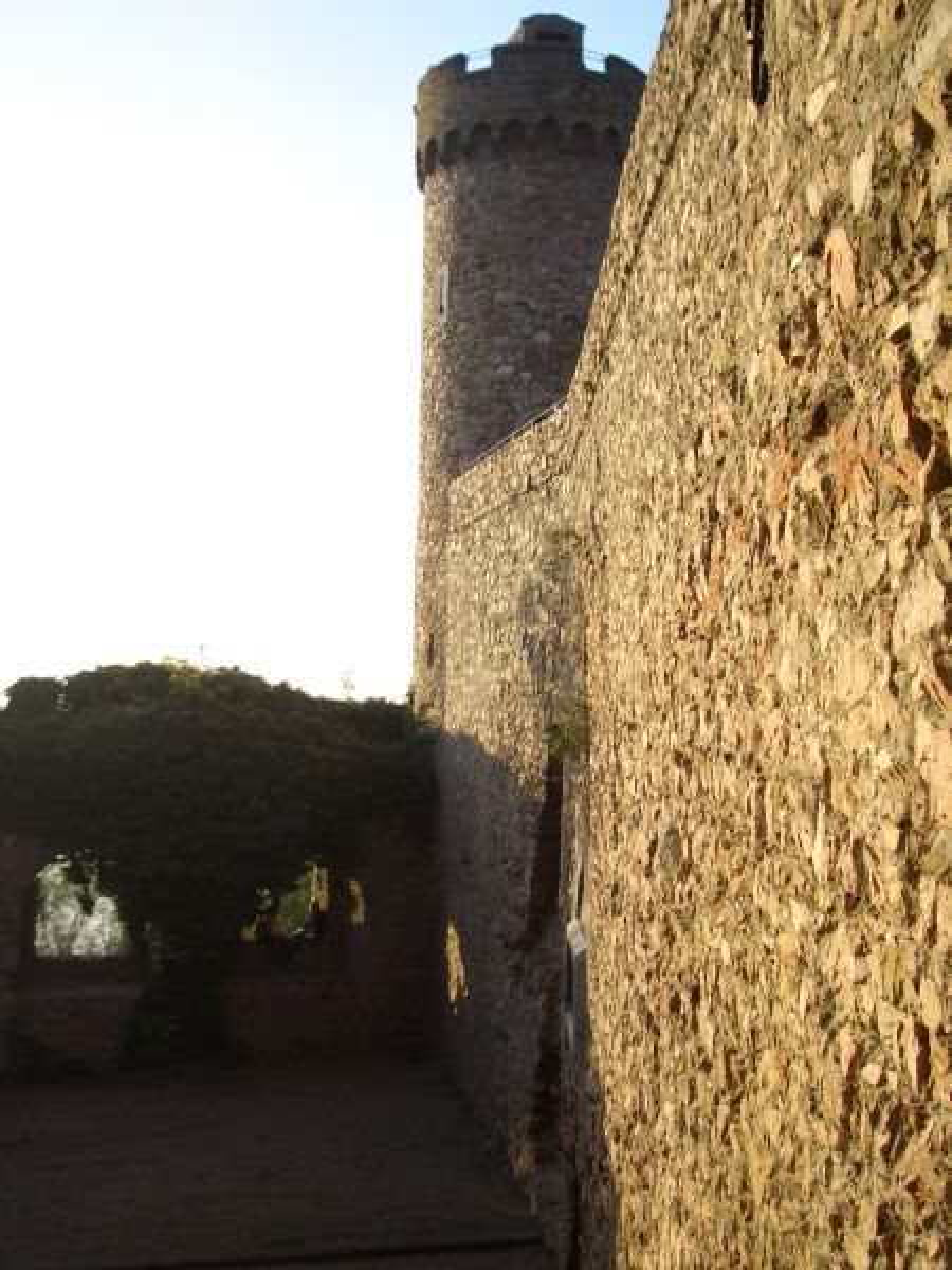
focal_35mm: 41
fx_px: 1503
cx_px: 476
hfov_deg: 35.1
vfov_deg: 45.8
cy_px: 635
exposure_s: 1/320
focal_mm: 6.8
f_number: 2.8
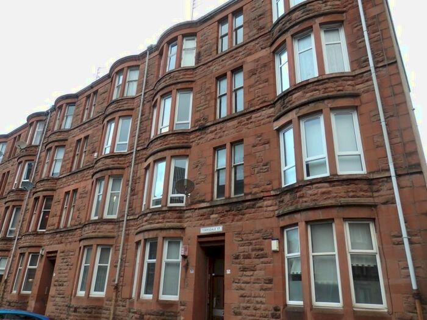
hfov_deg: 69.4
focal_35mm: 25
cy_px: 160
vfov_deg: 54.9
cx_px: 214
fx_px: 308
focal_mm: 4.5
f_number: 3
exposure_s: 1/30
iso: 200
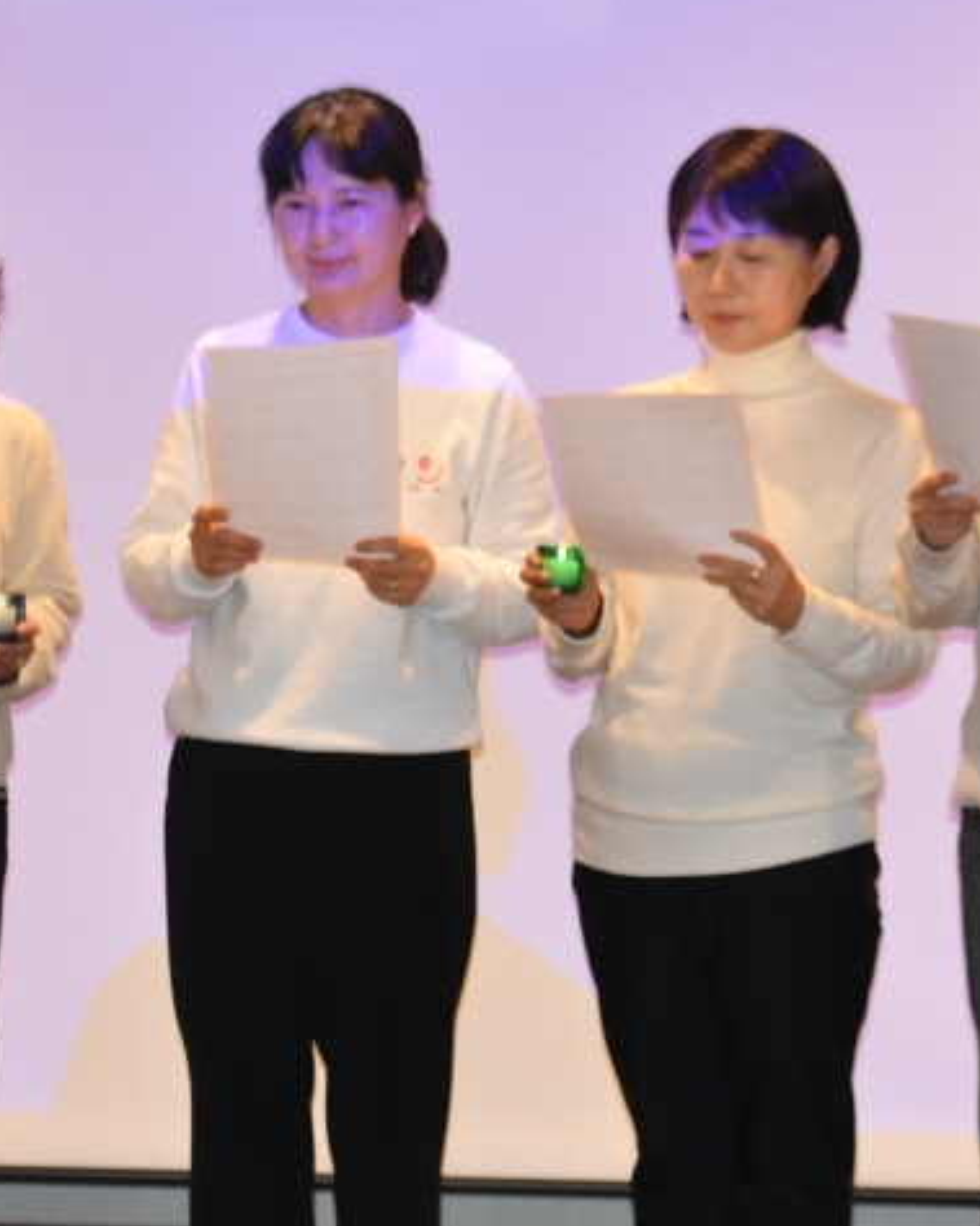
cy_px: 600
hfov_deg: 7.4
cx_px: 822
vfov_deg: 9.3
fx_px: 7544
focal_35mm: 208
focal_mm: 70
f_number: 4.5
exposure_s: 1/60
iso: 800
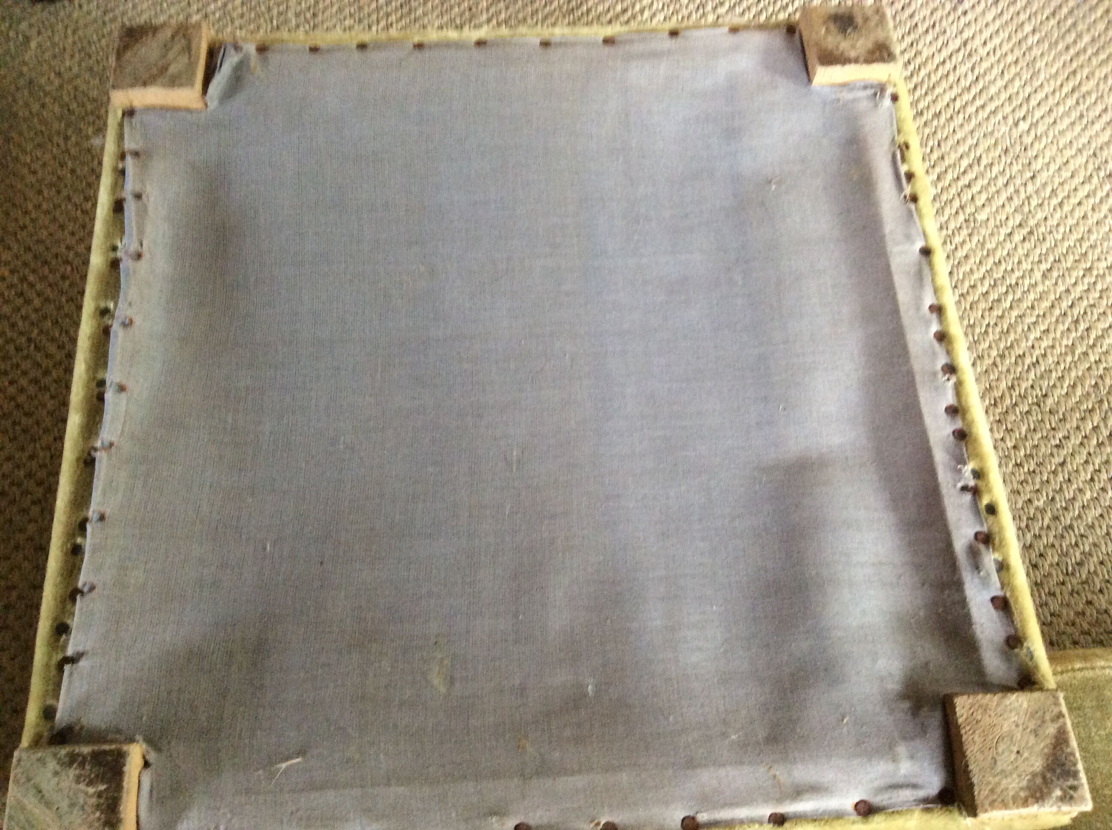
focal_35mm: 32
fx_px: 1026
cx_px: 556
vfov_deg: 44.1
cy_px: 415
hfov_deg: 56.9
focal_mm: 3.3
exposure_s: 1/25
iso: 250
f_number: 2.4
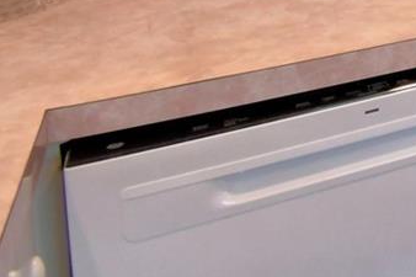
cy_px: -246
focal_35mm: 71
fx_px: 820
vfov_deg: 15.8
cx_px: 905
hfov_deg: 17.0
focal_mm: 10
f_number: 4.5
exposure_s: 1/50
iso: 400
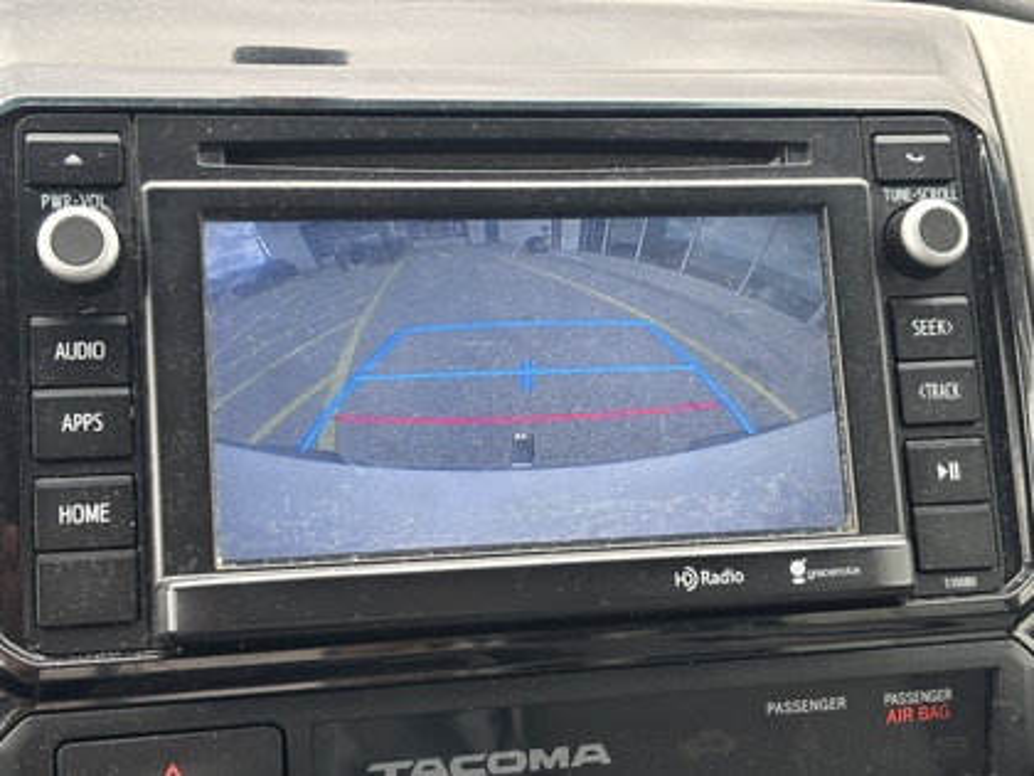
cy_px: 388
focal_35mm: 52
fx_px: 1553
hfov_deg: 36.8
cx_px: 517
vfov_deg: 28.0
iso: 50
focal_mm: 5.96
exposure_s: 1/121
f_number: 1.6
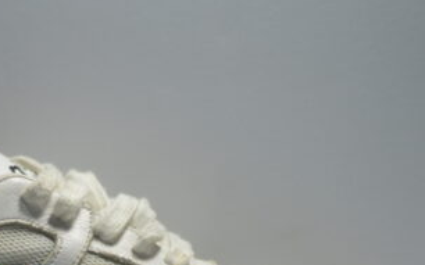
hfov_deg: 5.2
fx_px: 4678
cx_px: 19
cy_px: 274
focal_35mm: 404
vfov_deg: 3.2
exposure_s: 1/160
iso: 400
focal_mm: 135
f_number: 4.2
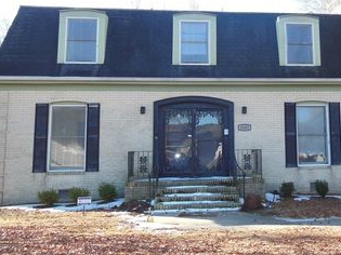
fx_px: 453
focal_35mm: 46
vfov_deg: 31.2
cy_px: 83
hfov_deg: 40.5
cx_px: 239
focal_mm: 5.2
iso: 125
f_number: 3.7
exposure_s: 1/200
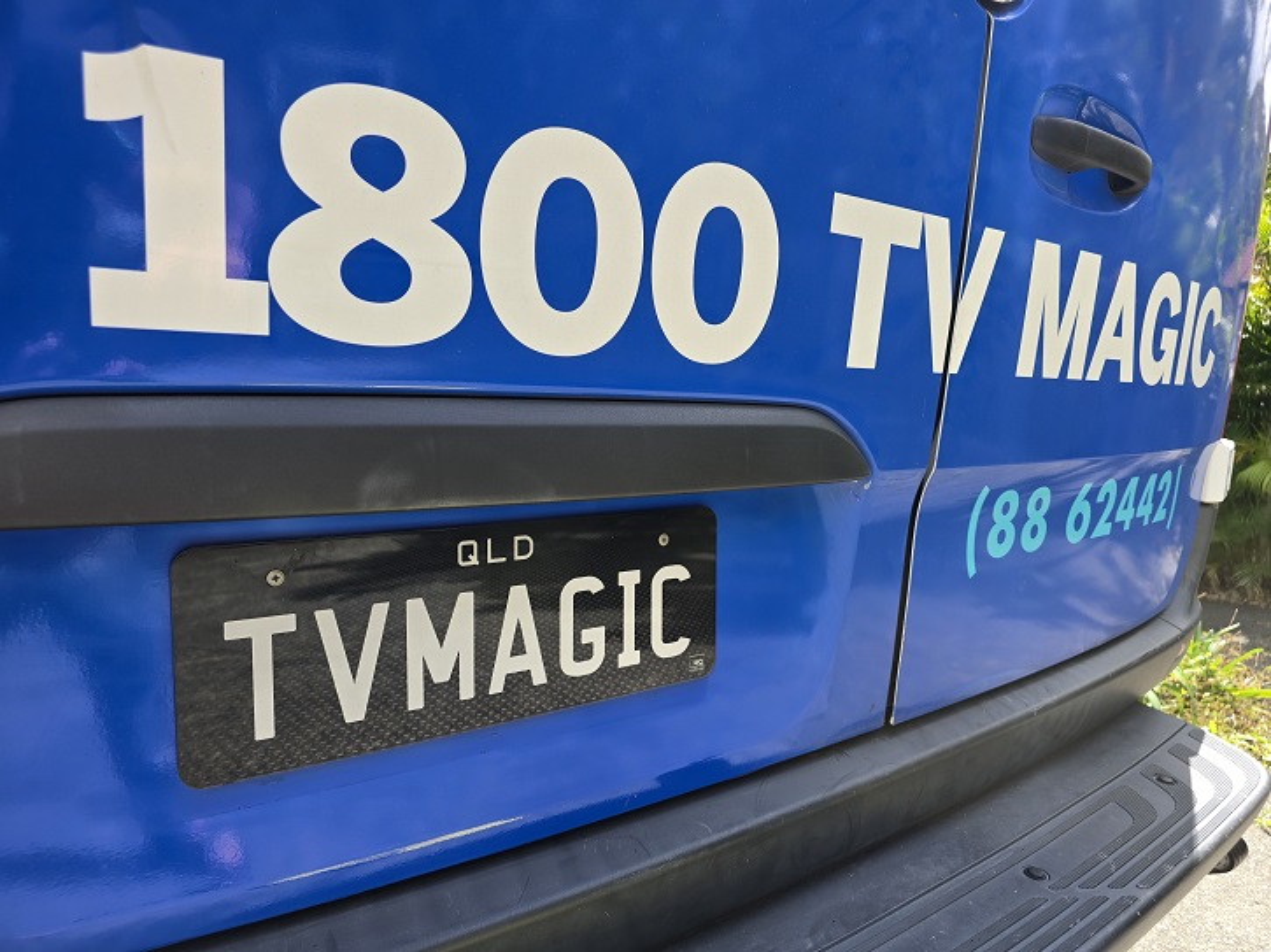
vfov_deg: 58.8
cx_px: 636
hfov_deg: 74.0
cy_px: 476
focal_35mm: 23
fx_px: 844
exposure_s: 1/180
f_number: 1.7
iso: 16
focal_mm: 6.3
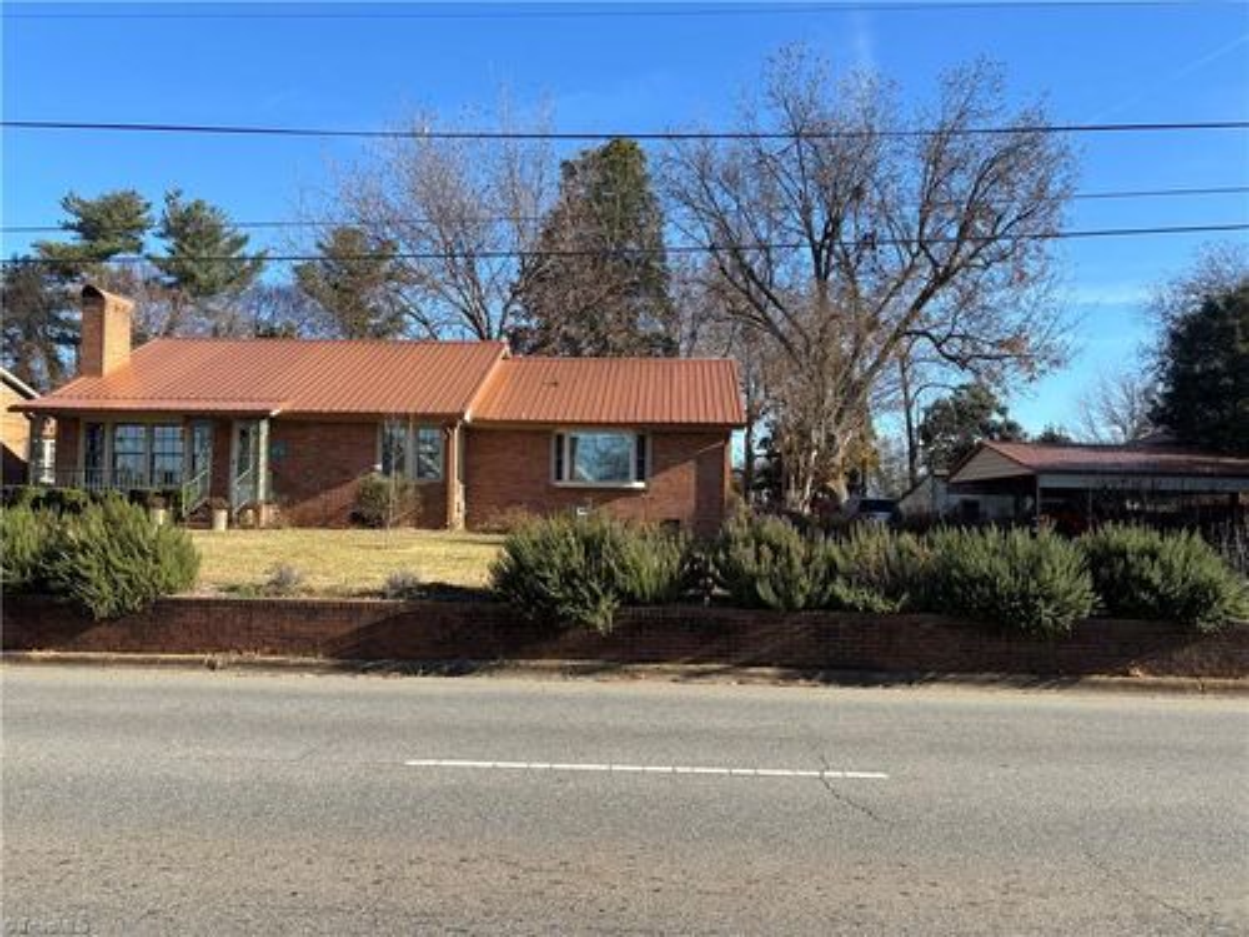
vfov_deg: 53.1
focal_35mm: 26
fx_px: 938
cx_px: 624
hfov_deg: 67.3
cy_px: 468
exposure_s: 1/1567
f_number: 1.6
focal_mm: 5.96
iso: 50
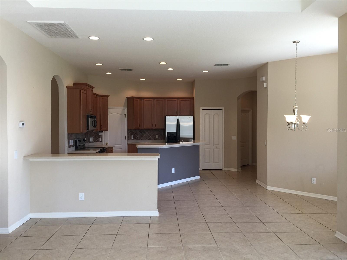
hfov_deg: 61.7
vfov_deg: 48.2
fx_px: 291
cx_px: 174
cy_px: 130
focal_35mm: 29
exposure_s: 1/40
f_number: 2.2
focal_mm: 4.15
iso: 32
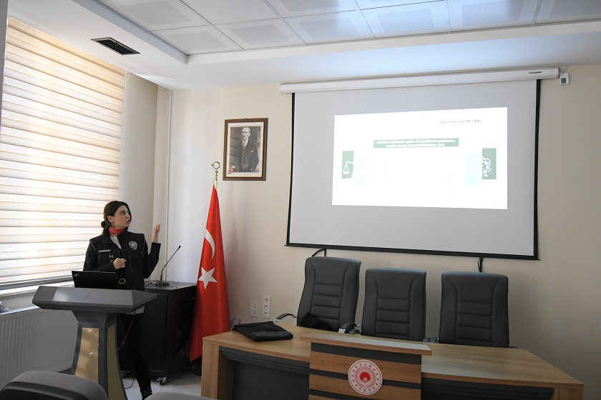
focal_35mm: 30
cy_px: 200
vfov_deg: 43.6
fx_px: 501
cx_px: 300
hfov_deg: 61.9
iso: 3200
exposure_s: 1/100
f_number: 5.6
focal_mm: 20
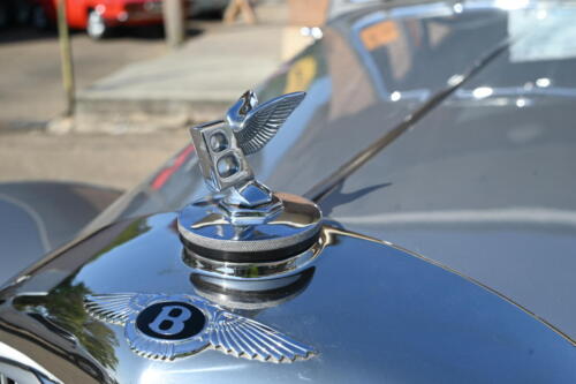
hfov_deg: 45.4
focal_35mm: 43
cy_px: 192
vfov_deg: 31.2
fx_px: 688
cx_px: 288
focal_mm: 43
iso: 100
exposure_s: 1/400
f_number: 7.1
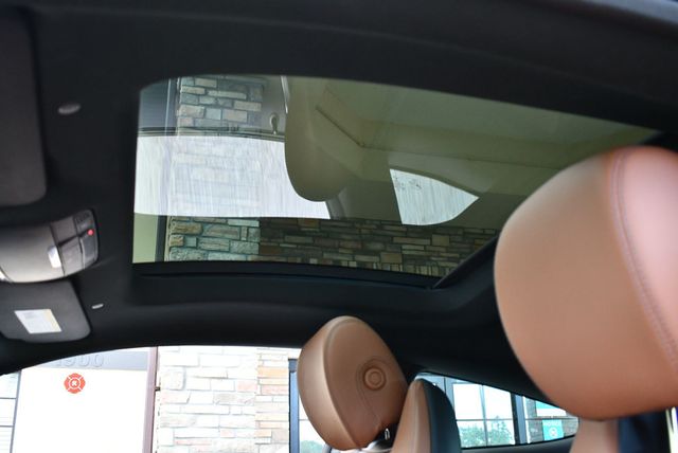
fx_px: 679
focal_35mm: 36
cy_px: 226
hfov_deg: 53.1
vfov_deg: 36.9
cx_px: 339
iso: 800
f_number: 3.5
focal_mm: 18
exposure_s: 1/200
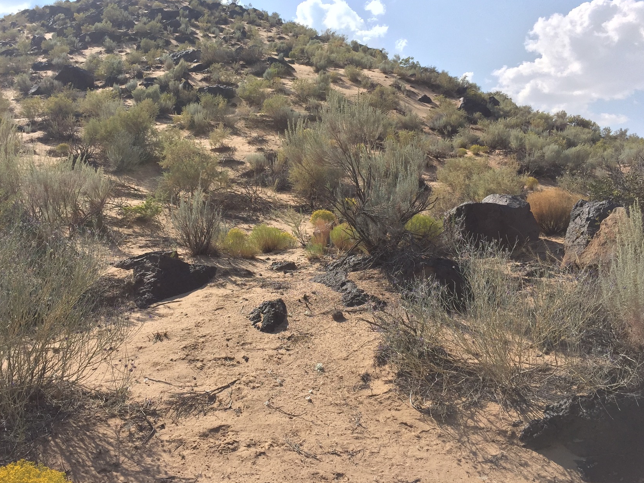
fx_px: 651
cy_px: 210
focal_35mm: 35
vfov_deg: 40.6
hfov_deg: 52.5
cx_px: 286
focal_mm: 4.15
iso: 32
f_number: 2.2
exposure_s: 1/2198
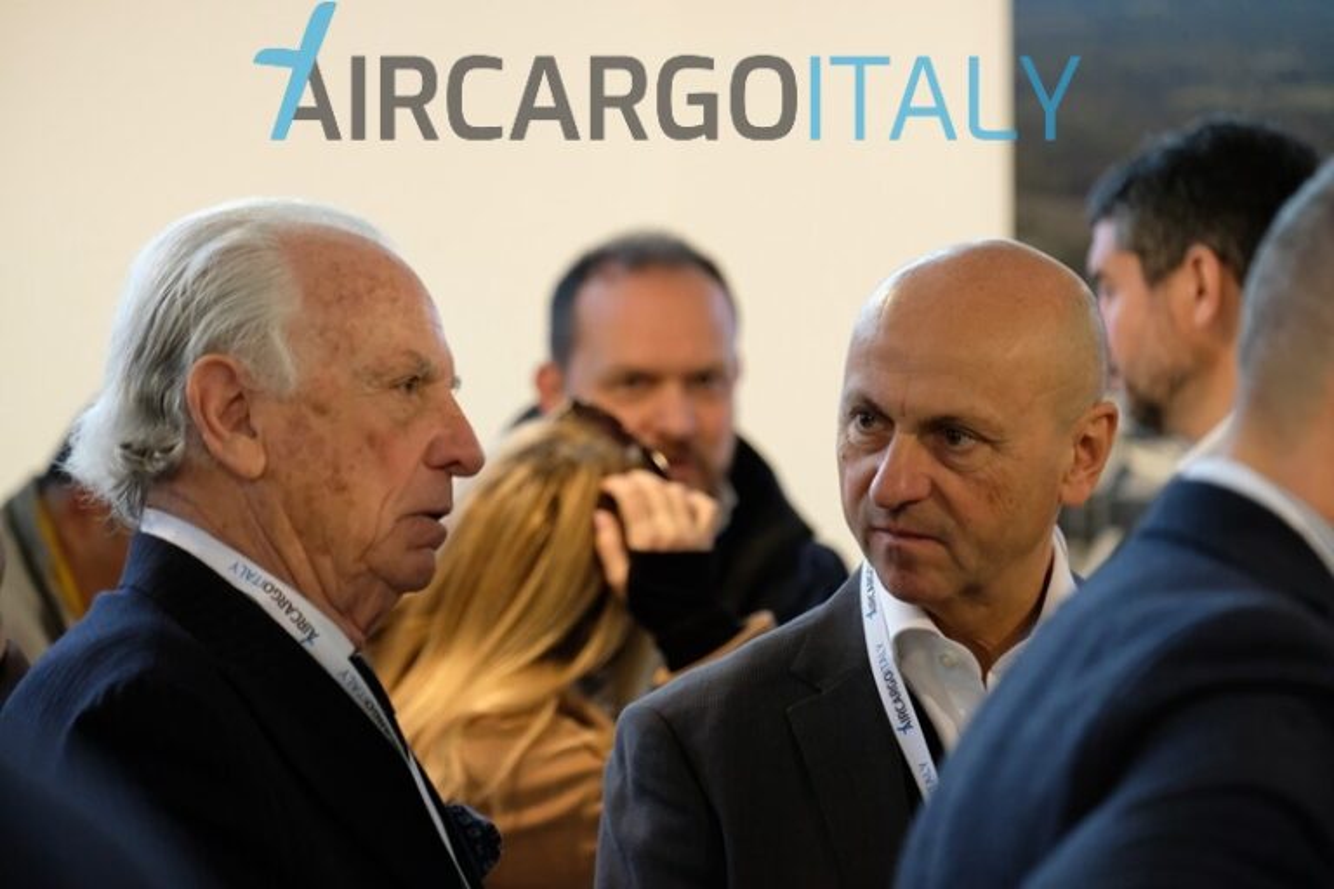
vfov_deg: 6.5
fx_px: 7855
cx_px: 667
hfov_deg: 9.7
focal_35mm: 212
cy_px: 444
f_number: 4.4
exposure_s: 1/250
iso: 3200
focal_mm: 141.3
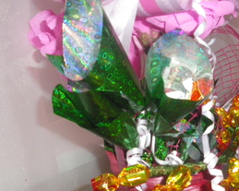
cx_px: 164
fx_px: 431
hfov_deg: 30.7
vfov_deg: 24.7
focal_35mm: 61
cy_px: 142
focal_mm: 6.3
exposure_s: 1/50
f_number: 3.5
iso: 400
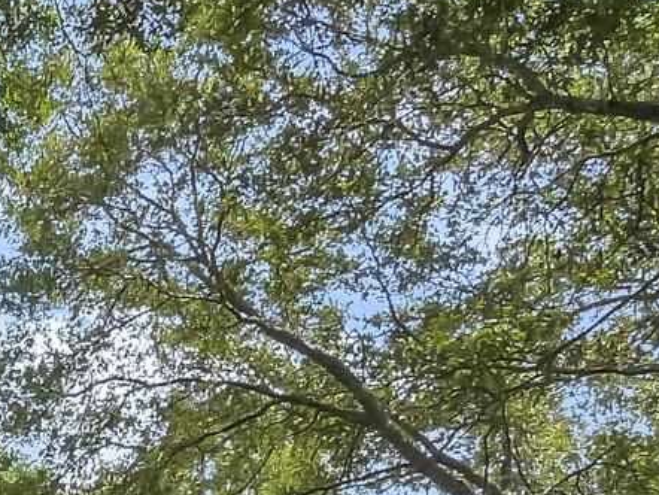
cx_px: -395
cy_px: 950
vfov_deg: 11.9
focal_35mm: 113
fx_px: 2152
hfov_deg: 15.7
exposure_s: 1/200
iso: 400
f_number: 11
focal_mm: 10
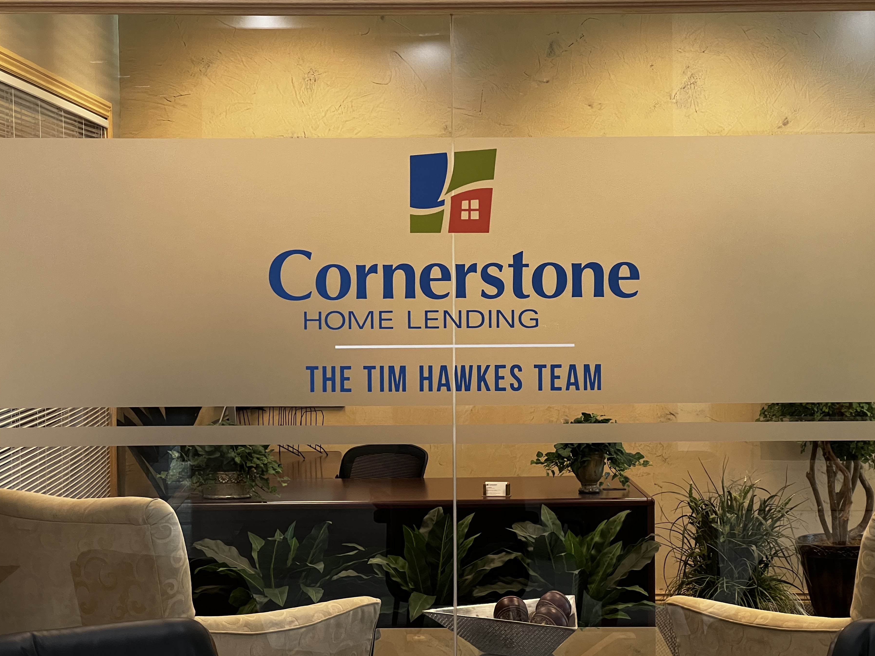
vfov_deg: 17.2
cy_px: 366
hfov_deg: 22.8
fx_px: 2174
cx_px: 447
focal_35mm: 86
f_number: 2.8
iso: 250
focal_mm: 9
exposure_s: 1/60
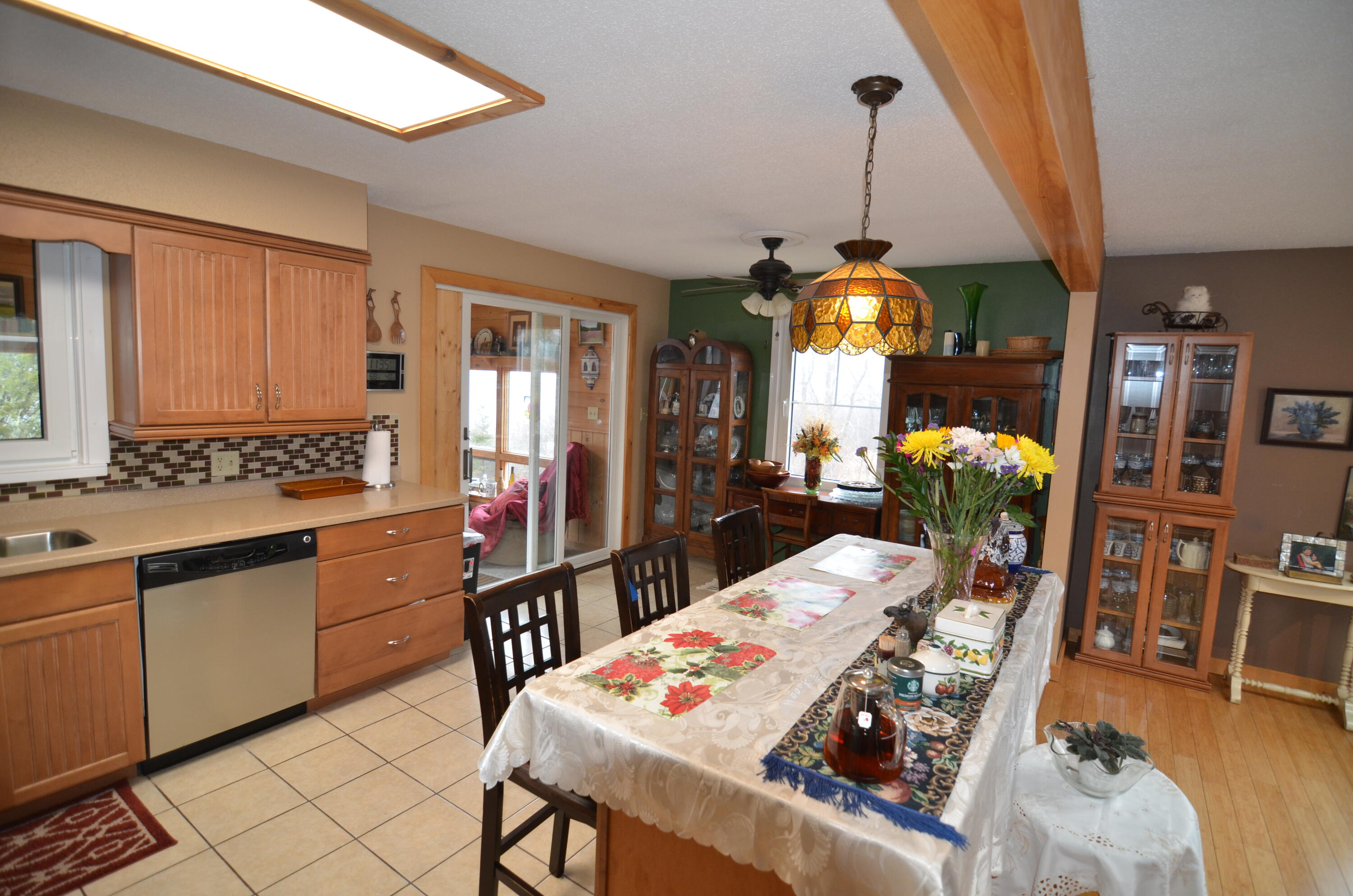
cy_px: 448
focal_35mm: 16
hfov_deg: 95.1
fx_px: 619
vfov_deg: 71.8
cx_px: 676
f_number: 2.8
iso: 400
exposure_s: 1/125
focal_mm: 11
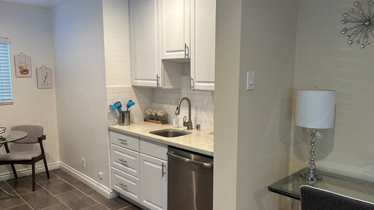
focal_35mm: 29
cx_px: 188
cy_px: 112
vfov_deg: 40.2
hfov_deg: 66.0
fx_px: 288
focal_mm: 5.7
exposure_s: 1/120
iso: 125
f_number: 1.5
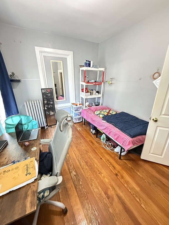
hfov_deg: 85.7
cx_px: 84
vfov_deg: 102.1
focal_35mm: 14
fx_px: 91
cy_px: 112
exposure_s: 1/40
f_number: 2.2
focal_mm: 2.22
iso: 1250
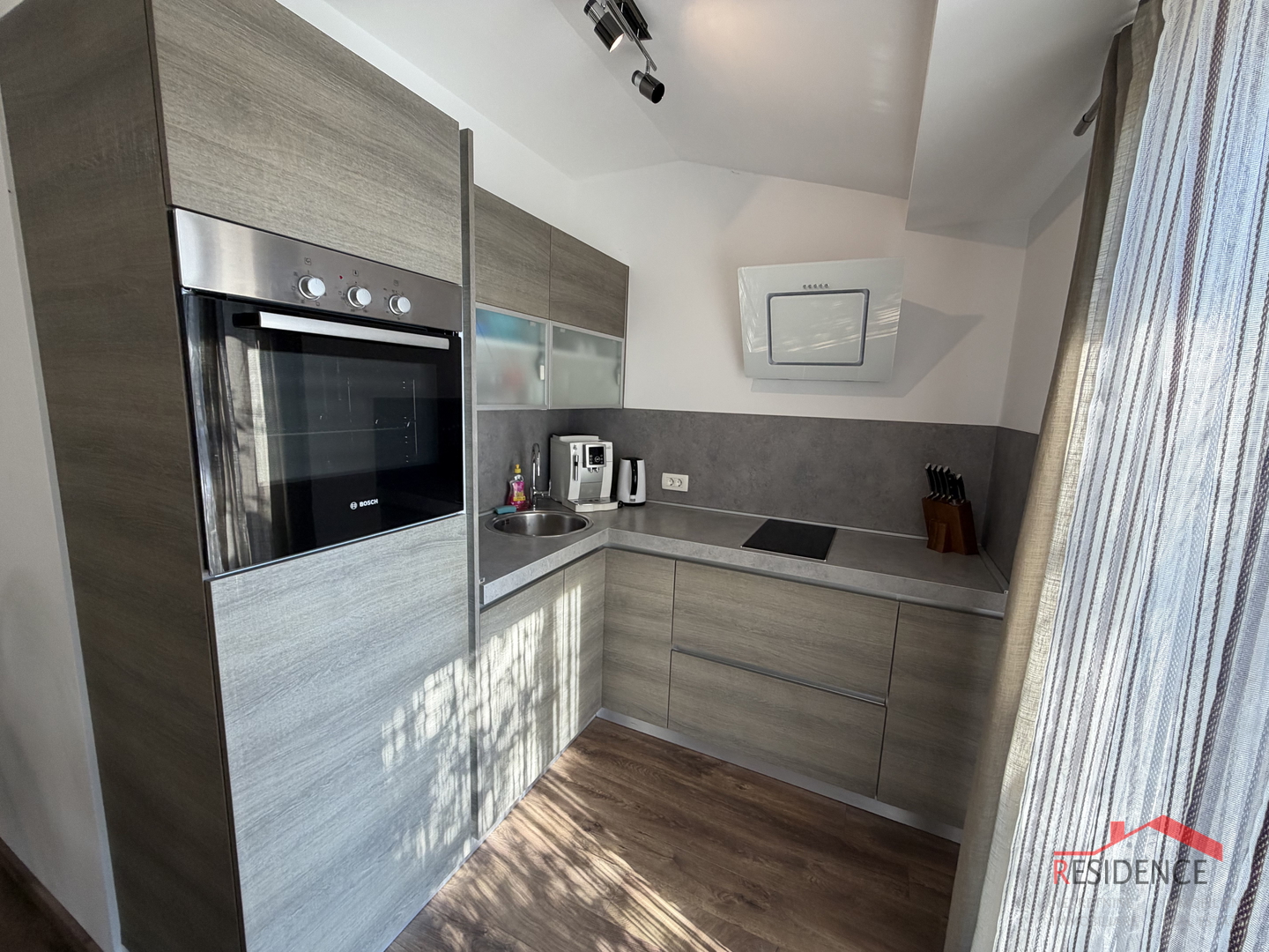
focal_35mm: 14
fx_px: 513
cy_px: 476
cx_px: 634
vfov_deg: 85.7
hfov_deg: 102.1
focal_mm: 2.22
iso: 125
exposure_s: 1/100
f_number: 2.2
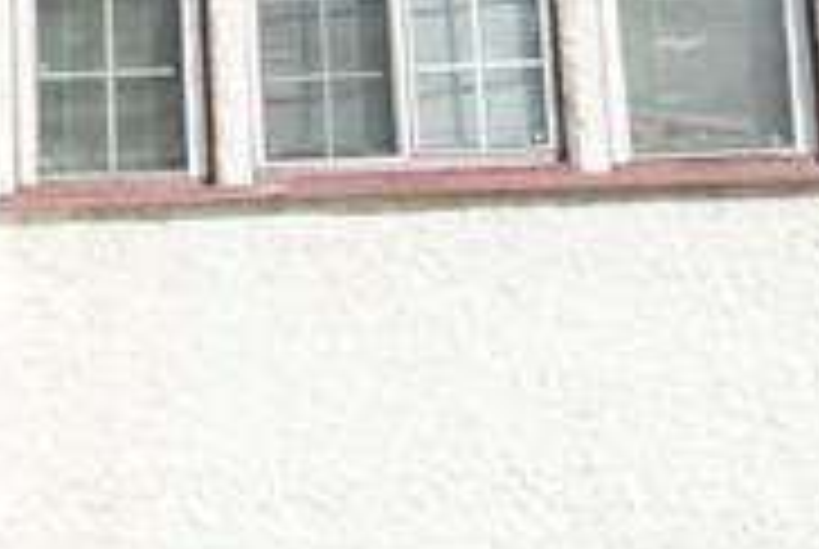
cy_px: 556
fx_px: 2689
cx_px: -770
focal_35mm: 118
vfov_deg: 11.5
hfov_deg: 14.6
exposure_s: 1/100
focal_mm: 21
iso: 100
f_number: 9
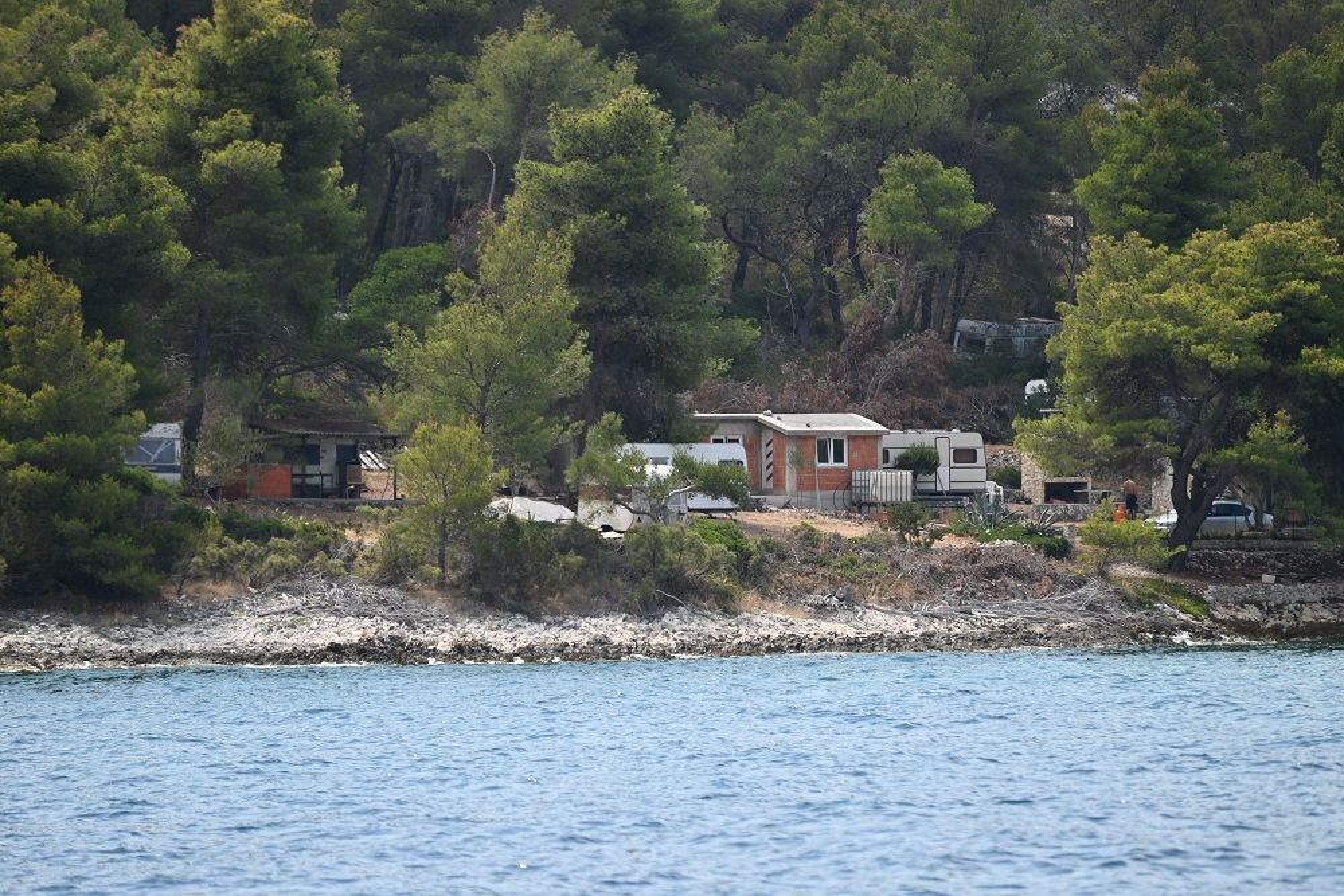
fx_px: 8214
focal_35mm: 220
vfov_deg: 6.2
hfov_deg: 9.4
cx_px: 672
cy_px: 448
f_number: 5.3
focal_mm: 220
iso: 100
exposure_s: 1/500
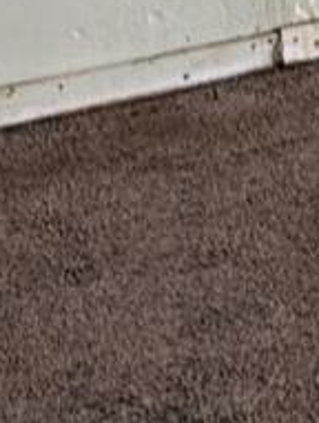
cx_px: 881
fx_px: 2302
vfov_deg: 10.2
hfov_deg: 7.2
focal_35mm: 188
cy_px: -175
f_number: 1.78
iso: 250
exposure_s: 1/60
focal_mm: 6.76
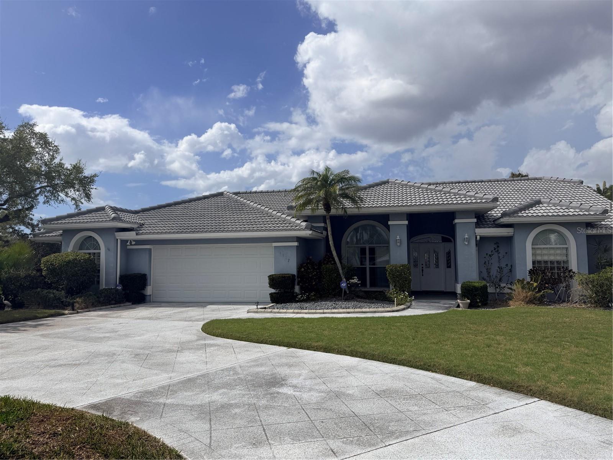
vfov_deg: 56.8
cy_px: 230
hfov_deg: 71.6
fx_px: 425
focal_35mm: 24
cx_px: 306
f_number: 1.78
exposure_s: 1/11905
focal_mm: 6.76
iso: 80
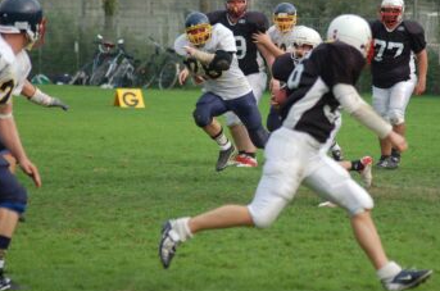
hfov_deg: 7.7
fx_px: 3264
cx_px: 282
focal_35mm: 268
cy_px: 113
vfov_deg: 5.1
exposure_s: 1/1000
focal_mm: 135
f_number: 4.5
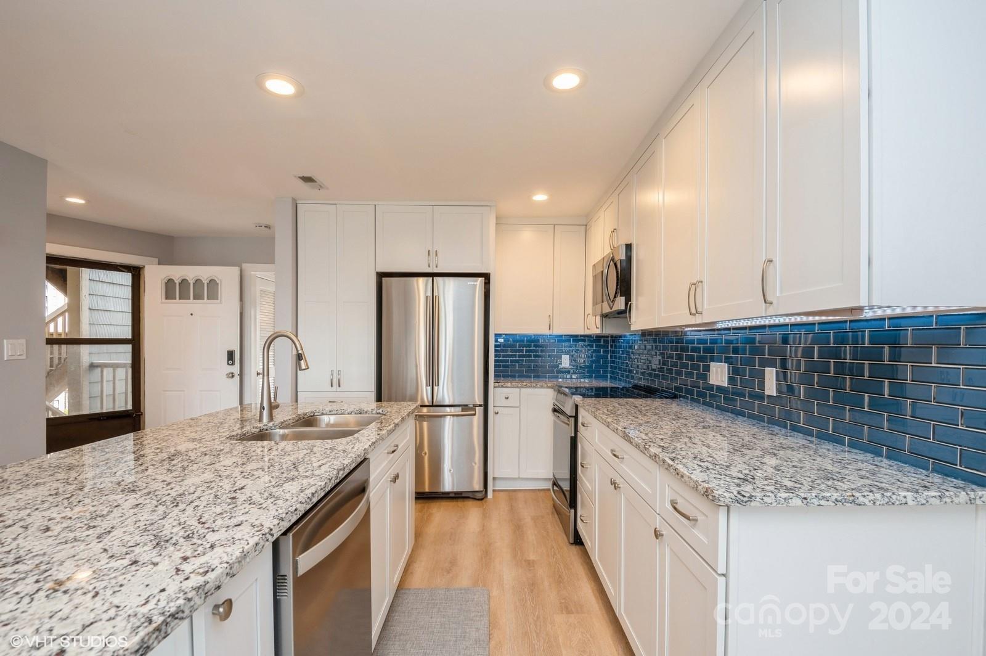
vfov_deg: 73.6
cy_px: 328
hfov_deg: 96.8
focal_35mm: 16
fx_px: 438
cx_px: 493
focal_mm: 16
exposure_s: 1/10
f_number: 8
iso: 200
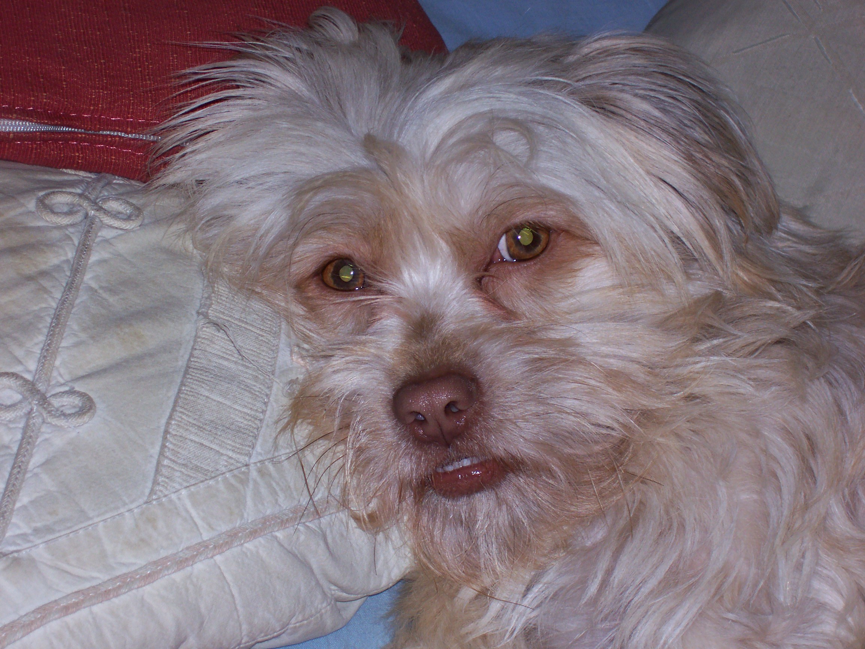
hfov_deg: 19.3
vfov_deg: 14.5
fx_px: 2549
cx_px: 432
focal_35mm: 102
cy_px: 324
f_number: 4.6
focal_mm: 16.8
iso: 80
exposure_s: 1/89.8
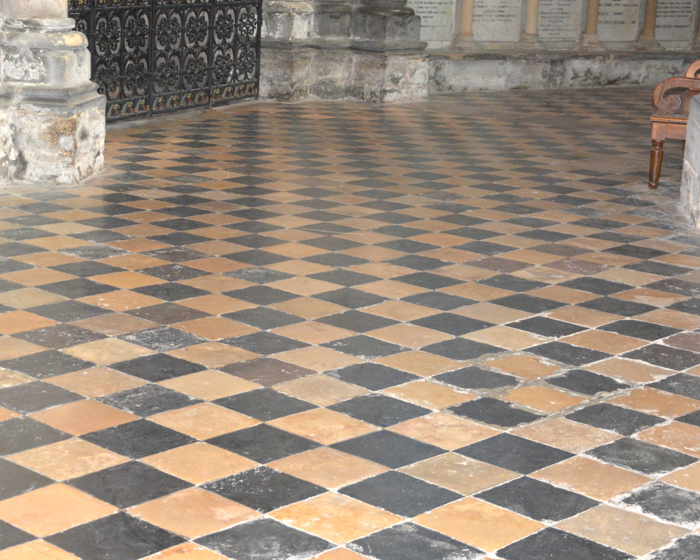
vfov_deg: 21.0
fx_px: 1512
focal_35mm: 73
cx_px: 301
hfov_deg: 26.0
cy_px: 253
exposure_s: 1/60
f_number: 4.2
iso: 2000
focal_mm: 32
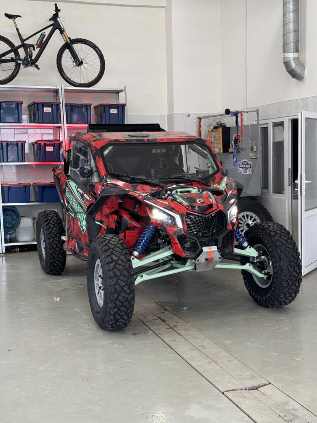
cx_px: 158
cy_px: 212
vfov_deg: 39.7
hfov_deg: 30.3
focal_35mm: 48
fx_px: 586
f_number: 1.78
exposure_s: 1/121
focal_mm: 6.76
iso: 80
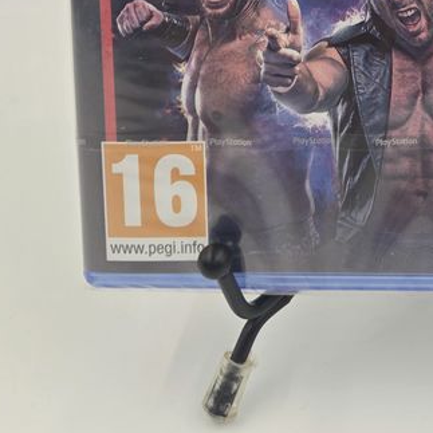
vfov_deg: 23.5
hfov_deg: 25.7
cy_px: -158
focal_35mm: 63
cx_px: 448
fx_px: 892
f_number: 1.8
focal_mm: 5.4
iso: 32
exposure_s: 1/111
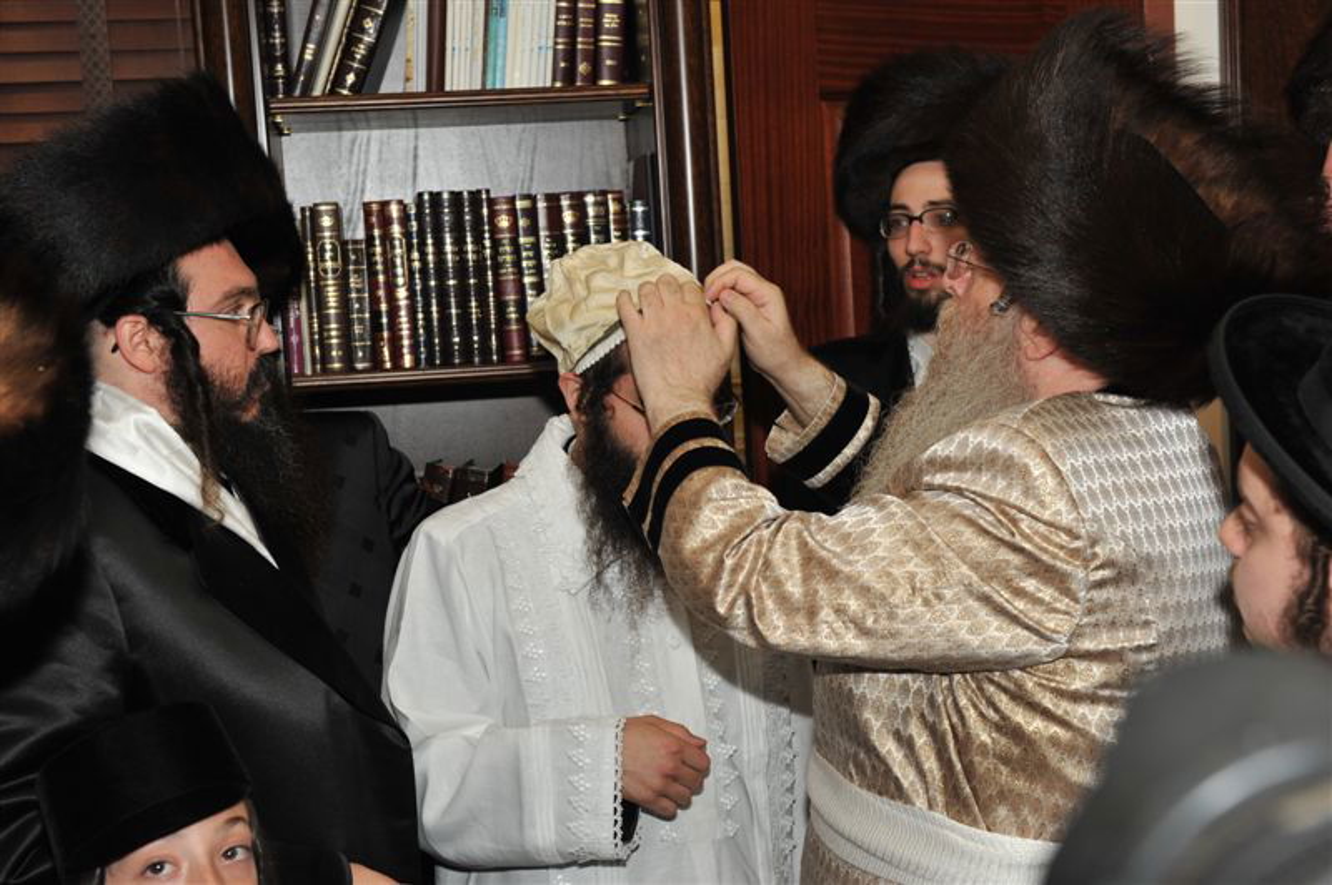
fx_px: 2070
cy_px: 442
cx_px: 666
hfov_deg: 35.7
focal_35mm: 56
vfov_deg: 24.2
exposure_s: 1/160
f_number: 6.3
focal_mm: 56
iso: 800
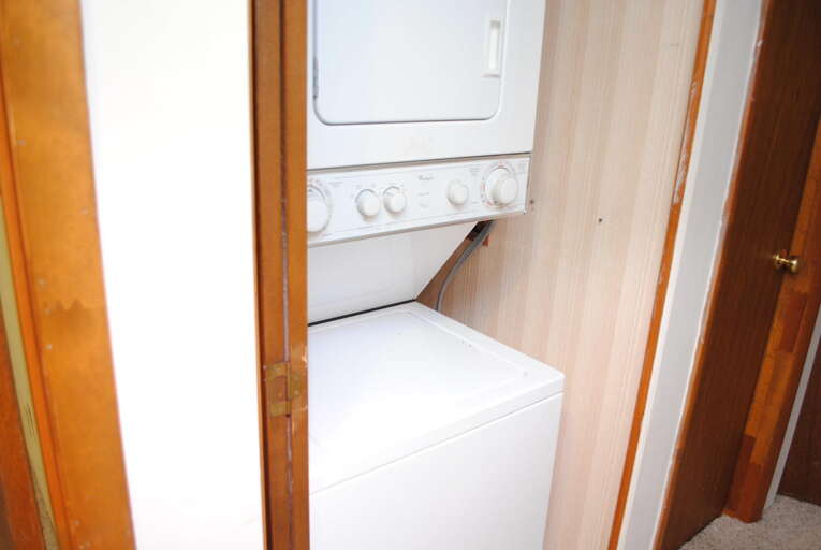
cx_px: 410
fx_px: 616
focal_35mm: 27
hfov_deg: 67.3
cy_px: 275
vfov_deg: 48.0
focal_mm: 18
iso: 400
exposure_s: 1/8
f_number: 3.5
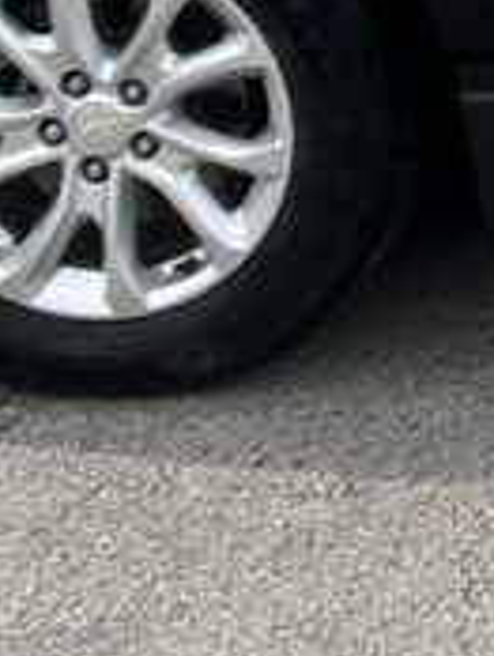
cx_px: 1203
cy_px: -554
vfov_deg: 11.8
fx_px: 2904
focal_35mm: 153
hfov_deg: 8.8
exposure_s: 1/6211
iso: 50
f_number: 1.5
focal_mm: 5.7
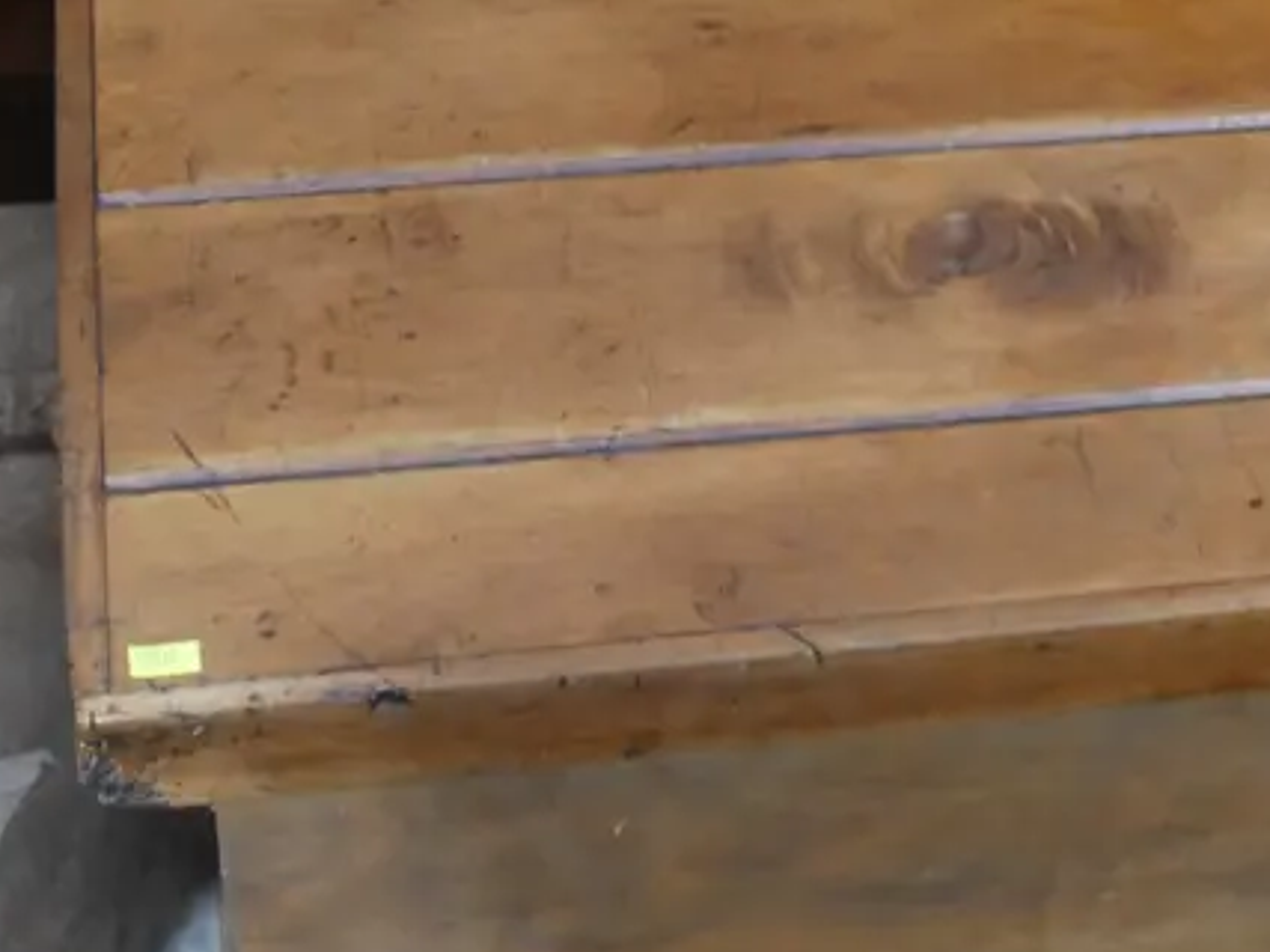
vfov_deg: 15.4
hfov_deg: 20.0
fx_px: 3521
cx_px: 1205
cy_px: 379
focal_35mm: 96
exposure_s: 1/60
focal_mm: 20
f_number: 4.4
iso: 2000
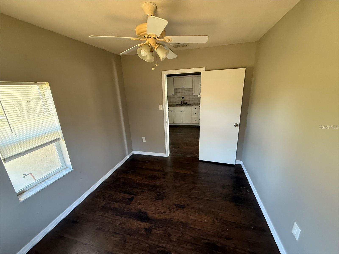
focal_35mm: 14
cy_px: 127
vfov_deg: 85.7
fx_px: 137
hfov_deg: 102.1
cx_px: 170
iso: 320
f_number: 2.2
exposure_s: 1/60
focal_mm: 2.22
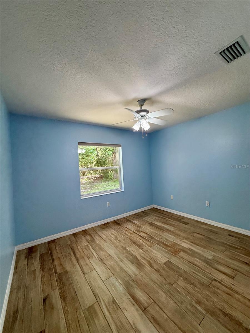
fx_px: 135
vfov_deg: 102.1
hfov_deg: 85.7
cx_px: 125
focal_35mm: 14
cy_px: 166
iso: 160
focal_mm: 2.22
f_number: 2.2
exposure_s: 1/120
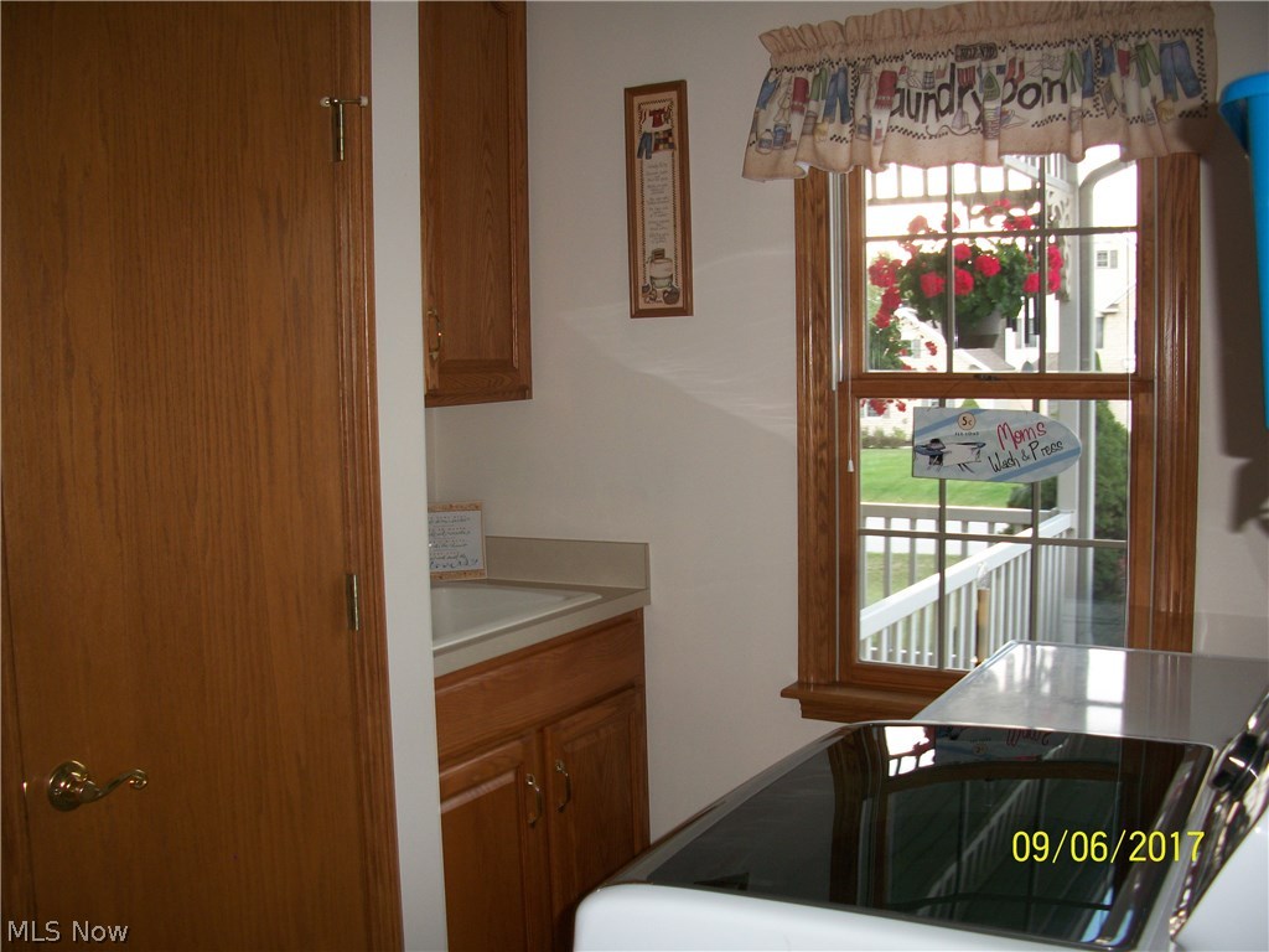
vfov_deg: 40.7
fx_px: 1283
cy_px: 476
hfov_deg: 52.6
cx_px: 634
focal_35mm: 35
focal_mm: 6.3
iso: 80
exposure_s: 1/30
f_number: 3.1
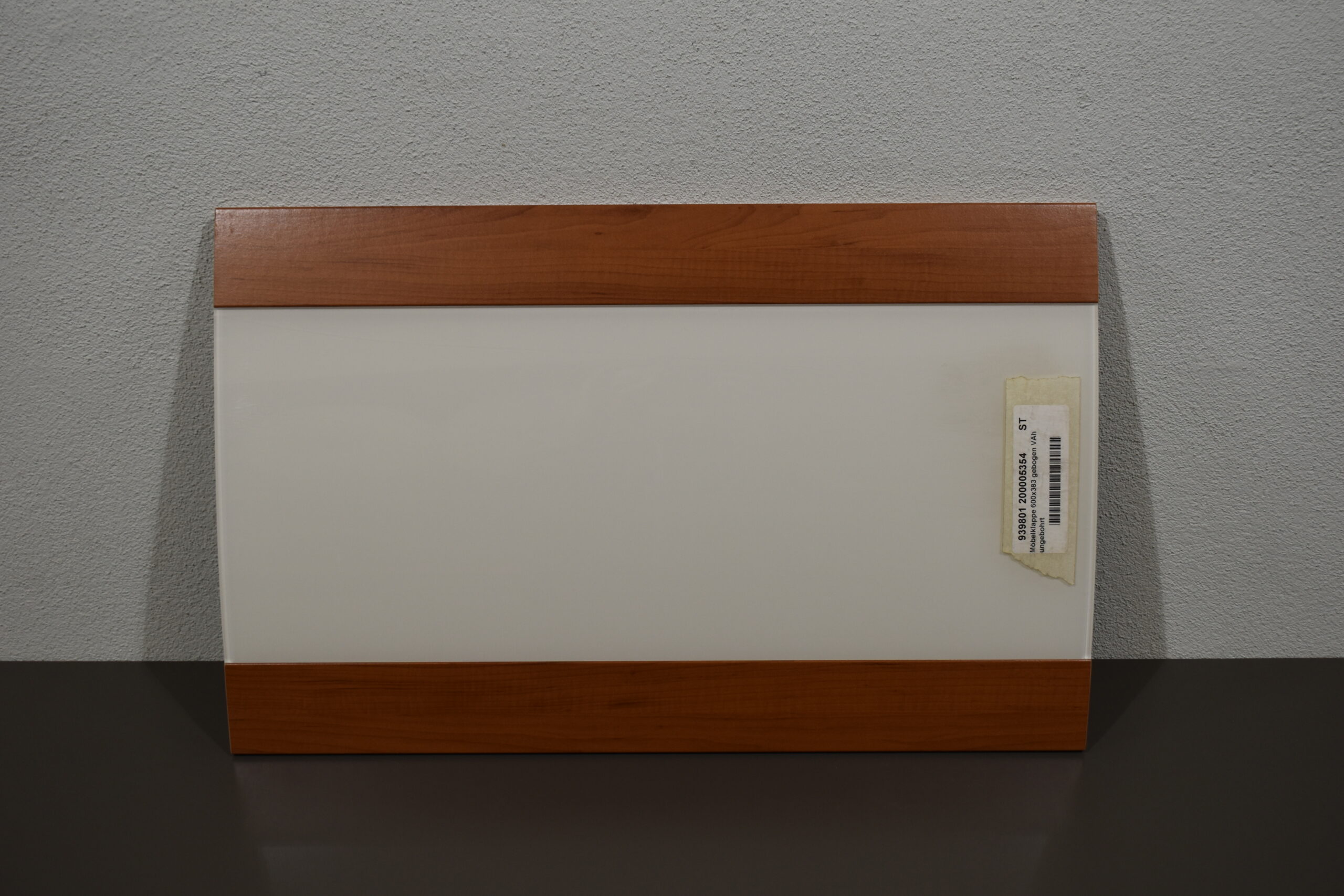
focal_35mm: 44
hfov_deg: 45.0
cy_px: 448
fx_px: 1624
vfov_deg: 30.9
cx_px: 672
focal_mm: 29
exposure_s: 1/125
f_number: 5.6
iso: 250
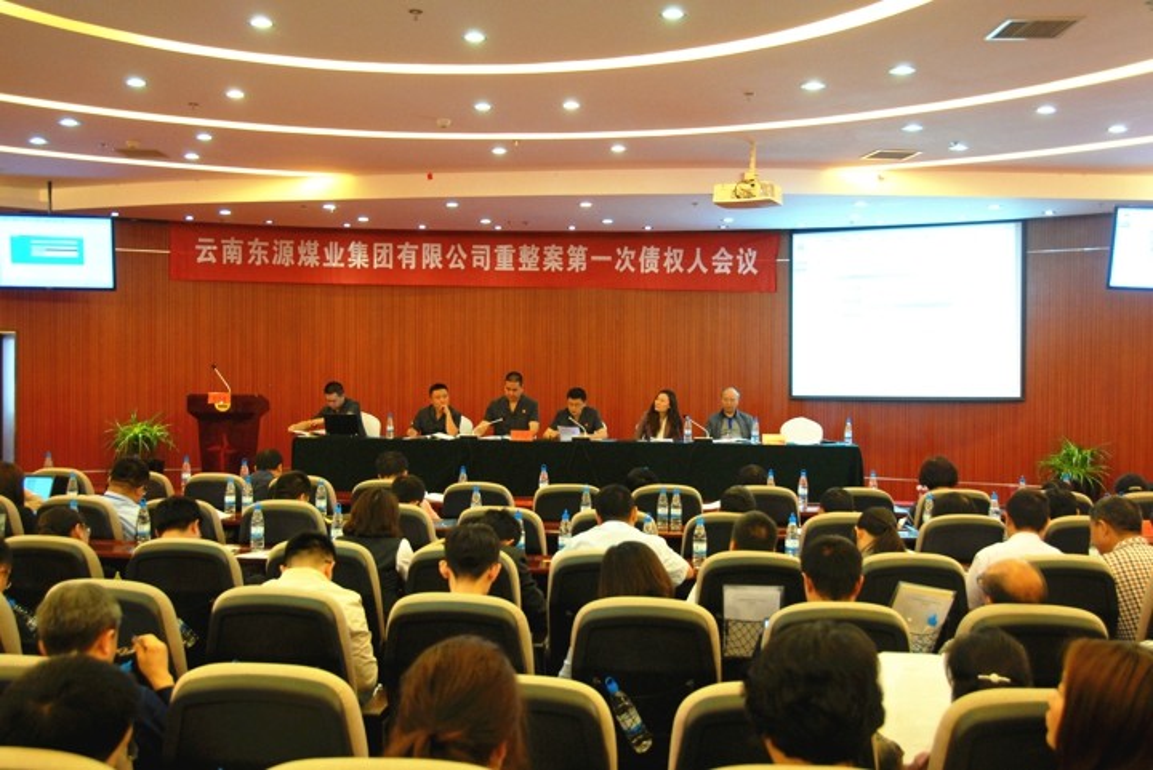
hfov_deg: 49.5
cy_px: 385
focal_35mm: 39
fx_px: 1250
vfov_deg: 34.3
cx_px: 576
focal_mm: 26
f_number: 4
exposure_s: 1/20
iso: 500
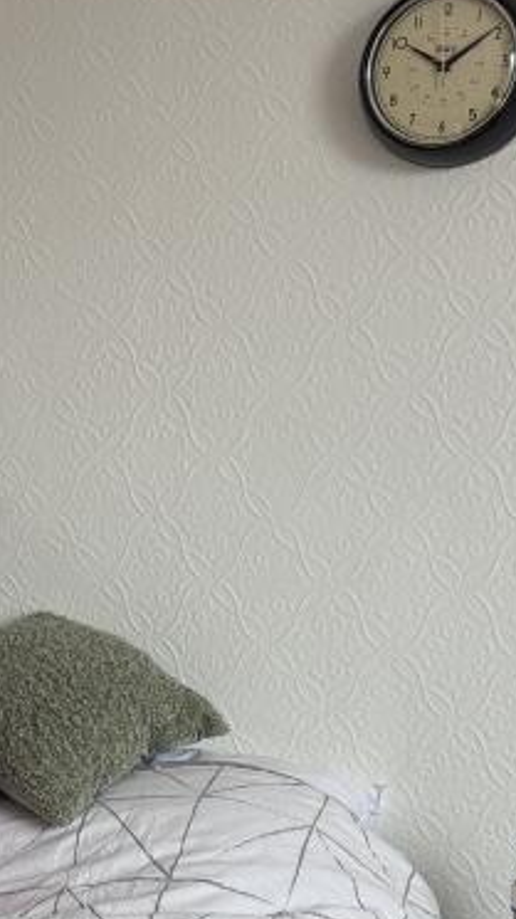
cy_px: 714
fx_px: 1753
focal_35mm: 72
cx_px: -163
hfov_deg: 15.9
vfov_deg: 28.8
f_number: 1.78
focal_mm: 6.76
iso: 80
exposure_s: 1/372
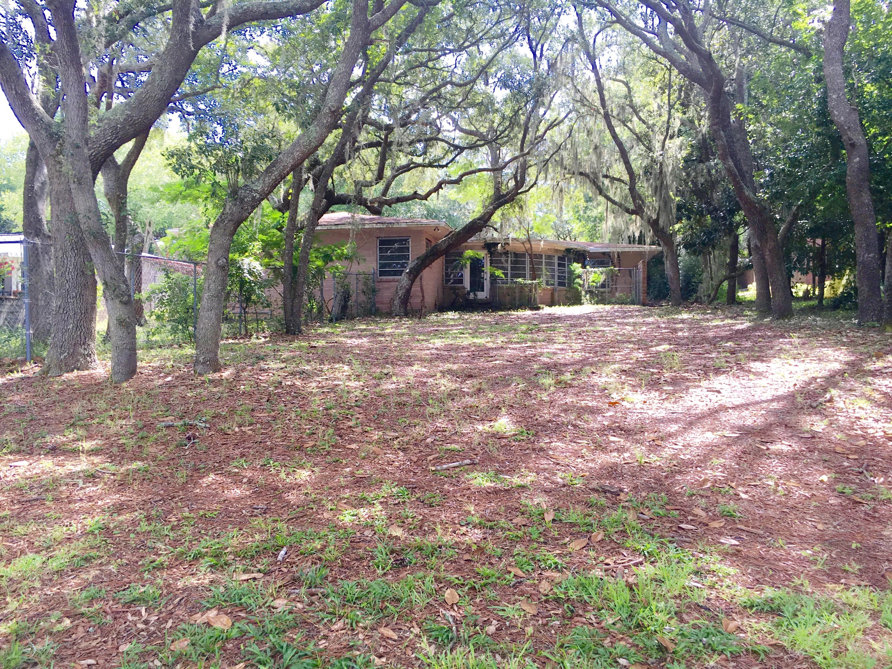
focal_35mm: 29
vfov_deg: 48.2
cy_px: 334
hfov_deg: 61.7
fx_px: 747
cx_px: 446
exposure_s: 1/230
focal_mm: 4.15
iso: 25
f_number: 2.2
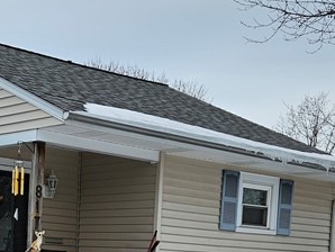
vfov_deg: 17.5
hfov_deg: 24.5
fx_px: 765
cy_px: 328
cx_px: 97
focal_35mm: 79
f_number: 1.8
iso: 25
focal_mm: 5.4
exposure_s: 1/1076
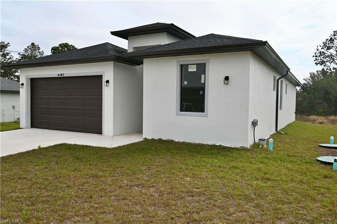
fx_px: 253
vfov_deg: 47.9
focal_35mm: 27
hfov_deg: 67.4
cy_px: 112
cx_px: 168
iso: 100
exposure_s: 1/320
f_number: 7.1
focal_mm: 27
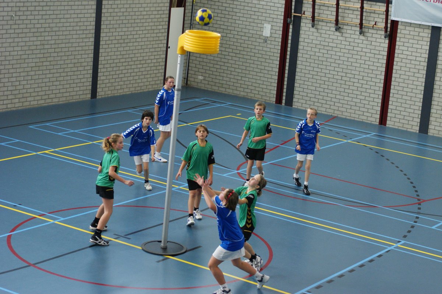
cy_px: 147
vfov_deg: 18.2
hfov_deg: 27.0
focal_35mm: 75
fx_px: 920
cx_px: 221
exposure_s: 1/200
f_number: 4
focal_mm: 50
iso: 800
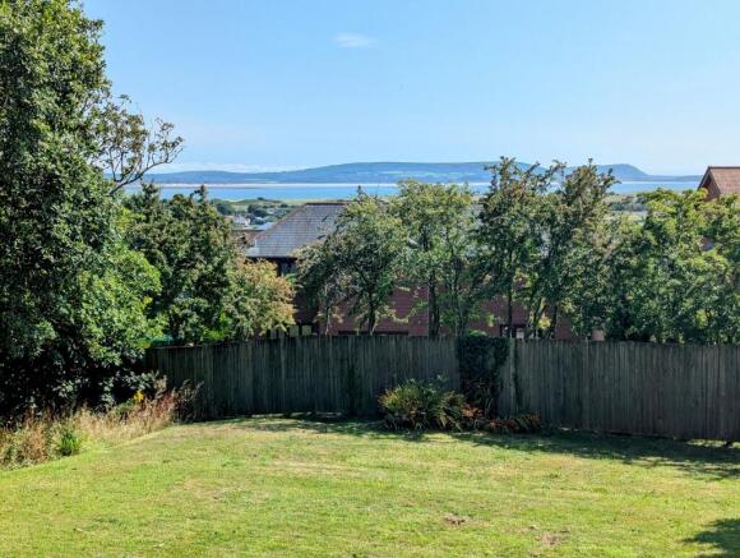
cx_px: 370
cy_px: 279
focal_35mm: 48
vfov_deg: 30.4
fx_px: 1028
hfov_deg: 39.6
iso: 48
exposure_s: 1/2053
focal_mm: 6.81
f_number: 1.85
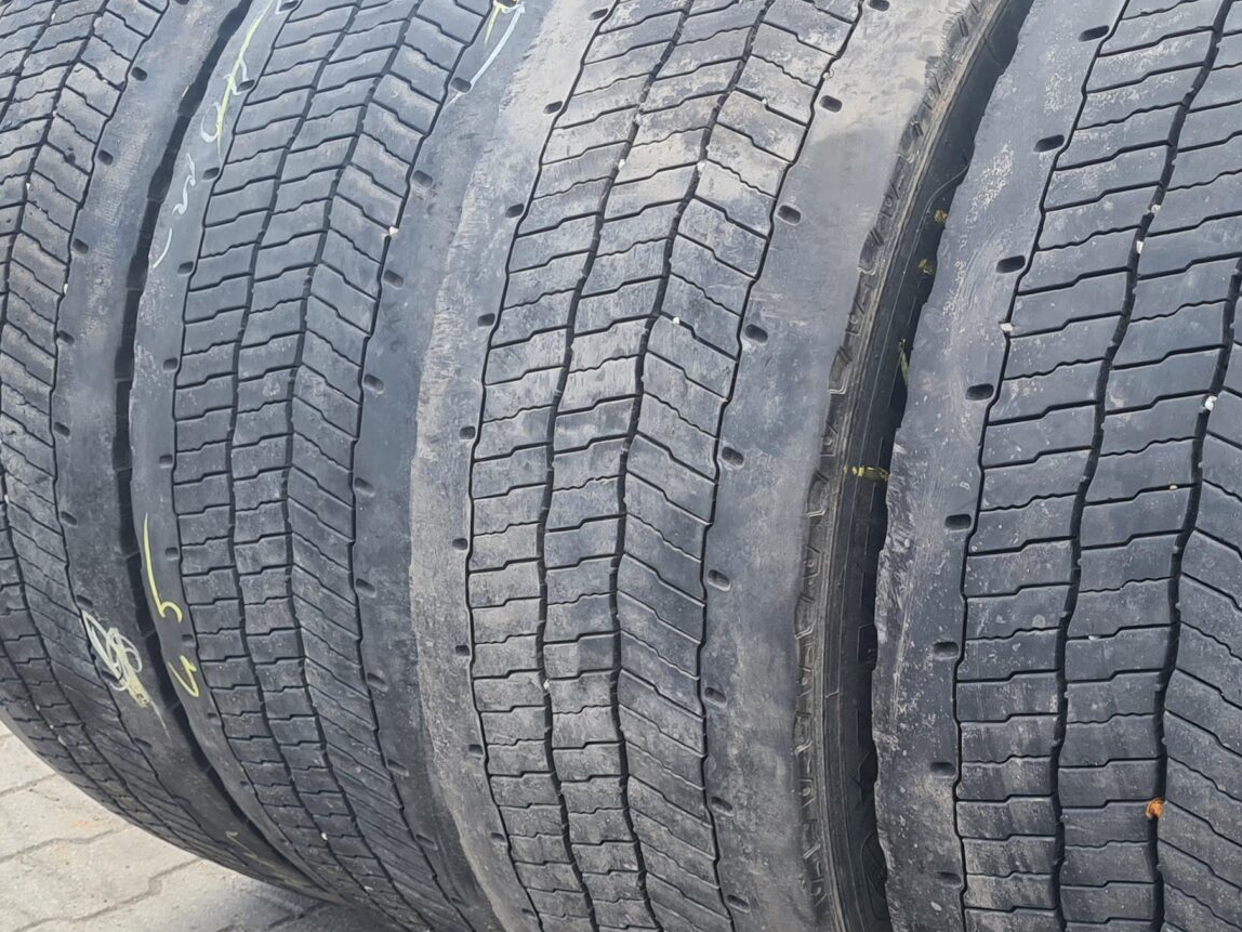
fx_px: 2081
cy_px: 596
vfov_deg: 25.1
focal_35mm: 58
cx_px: 812
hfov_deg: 33.0
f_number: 1.8
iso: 50
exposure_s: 1/337
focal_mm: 5.4
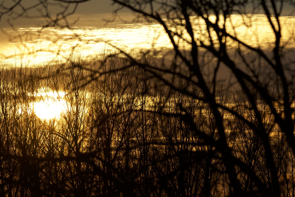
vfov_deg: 3.1
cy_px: 116
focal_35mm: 441
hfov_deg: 4.7
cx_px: 206
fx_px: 3615
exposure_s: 1/1000
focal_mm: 300
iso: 100
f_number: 5.6
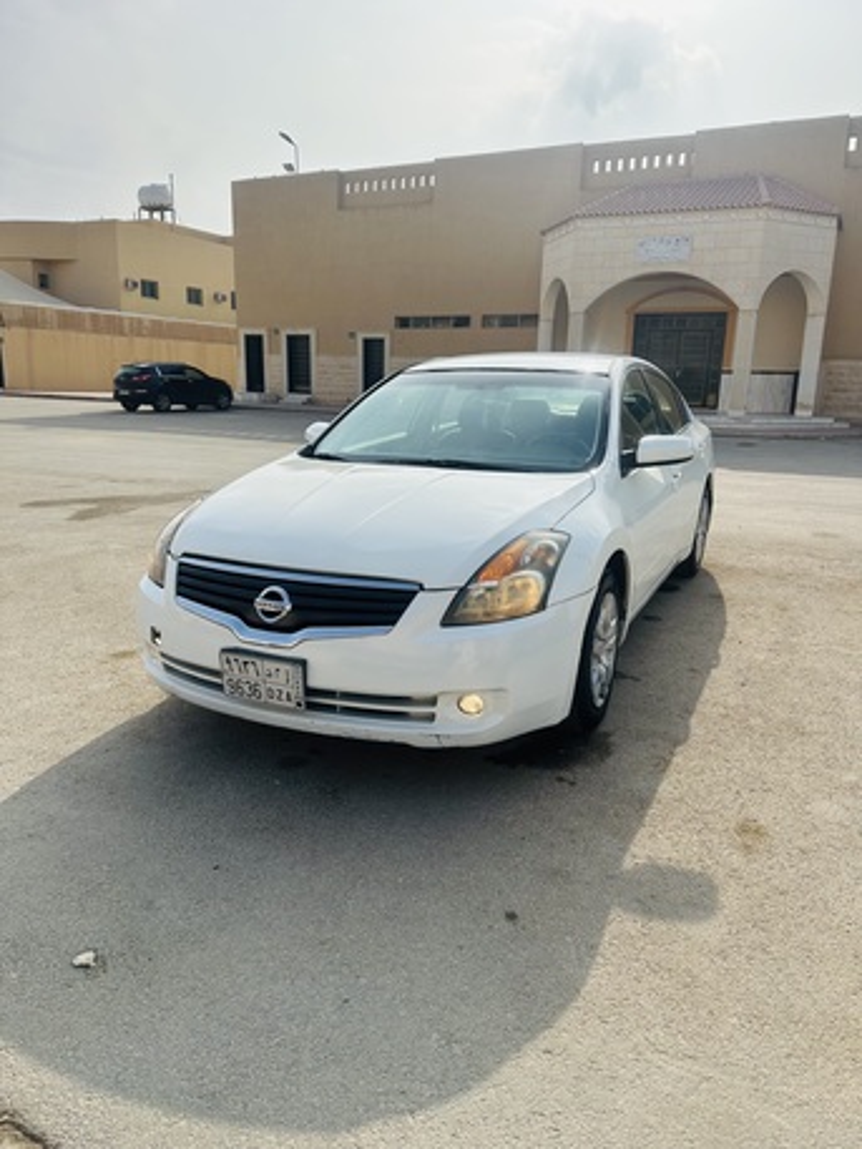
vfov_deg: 71.6
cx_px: 431
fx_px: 796
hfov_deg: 56.8
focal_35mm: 24
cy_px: 574
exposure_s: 1/7576
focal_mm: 6.86
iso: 80
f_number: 1.78
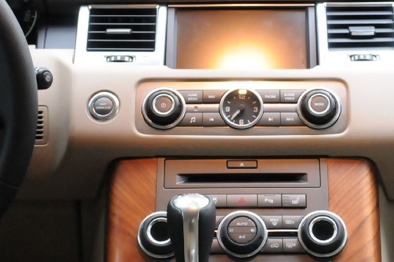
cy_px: 123
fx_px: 1202
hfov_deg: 18.6
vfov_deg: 12.4
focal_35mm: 110
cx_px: 260
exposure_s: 1/20
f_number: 5.6
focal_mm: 22
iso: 2000
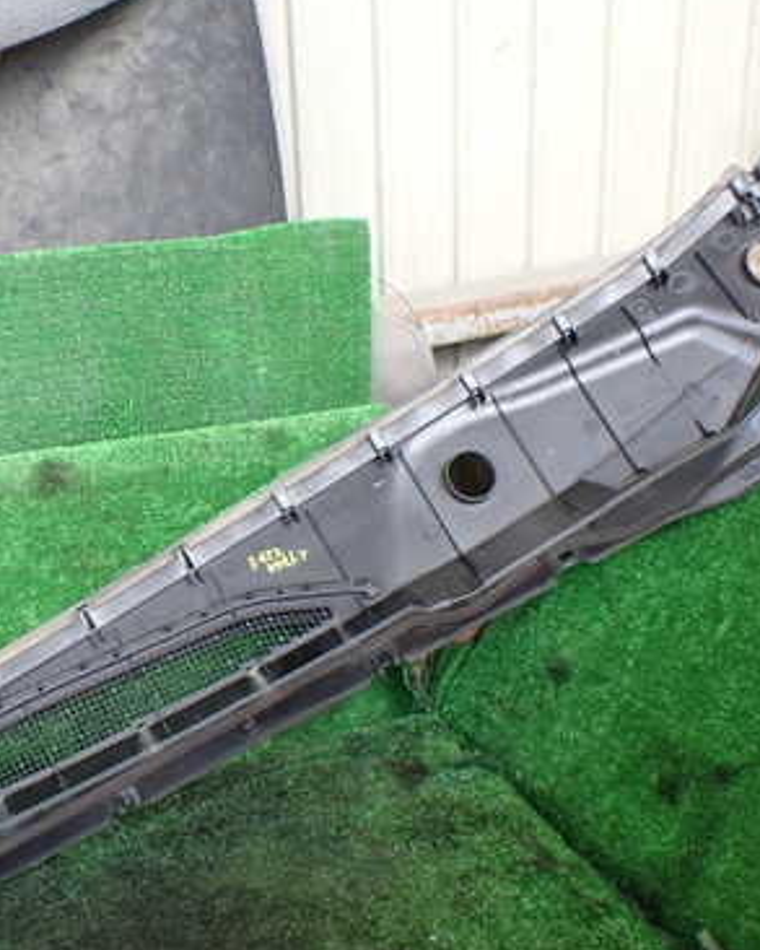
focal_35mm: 48
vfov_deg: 38.7
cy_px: 527
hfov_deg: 30.7
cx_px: 153
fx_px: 1349
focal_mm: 5.4
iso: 200
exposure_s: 1/125
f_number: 2.3
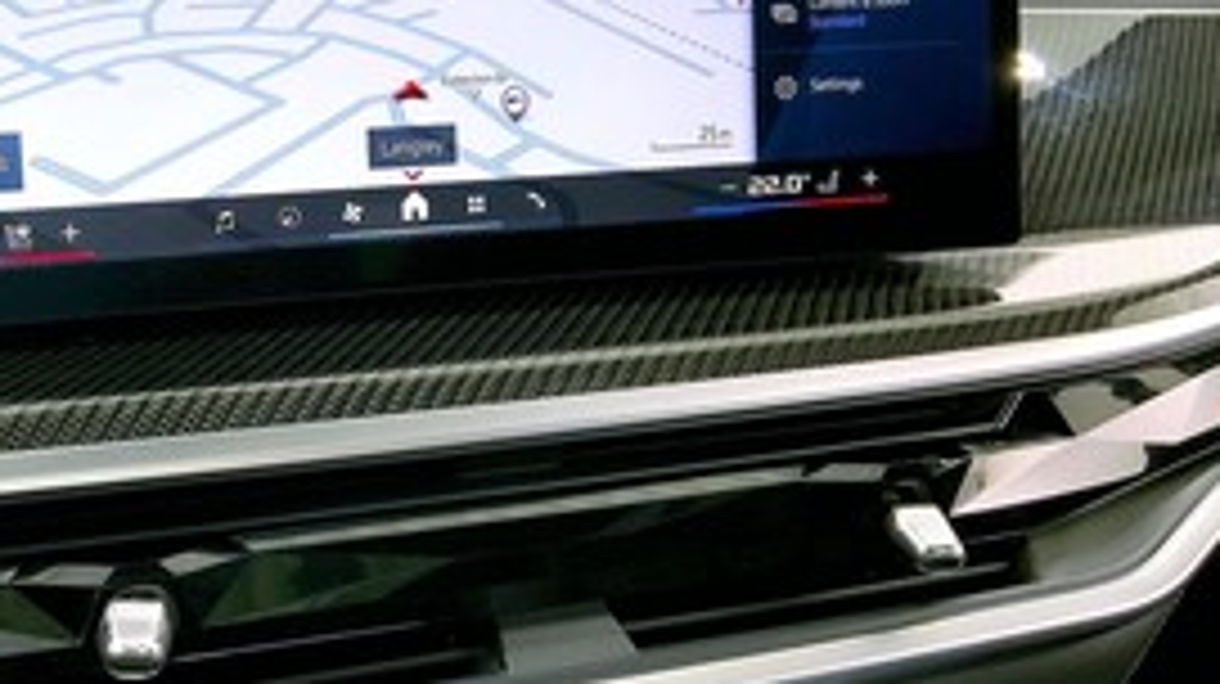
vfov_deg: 24.3
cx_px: 284
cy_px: 232
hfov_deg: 40.7
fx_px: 1584
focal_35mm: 49
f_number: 1.8
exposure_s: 1/122
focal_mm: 3
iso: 64
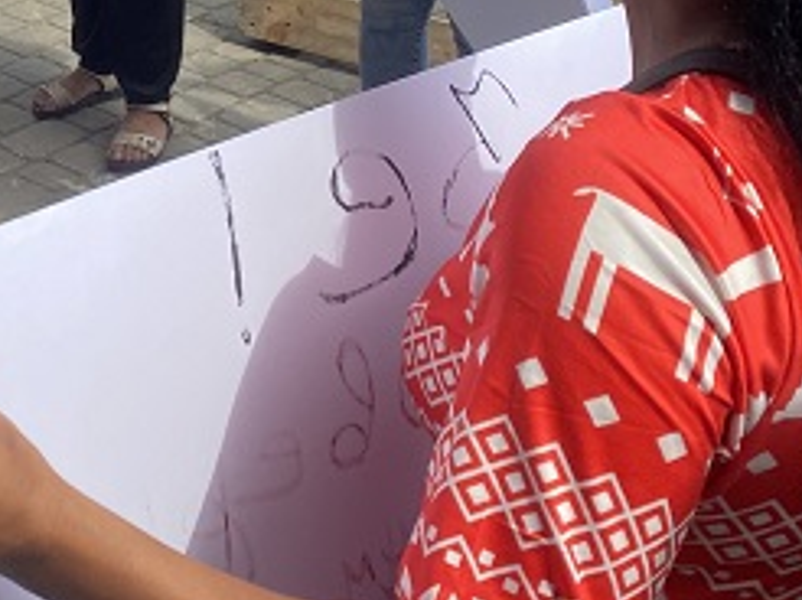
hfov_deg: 24.8
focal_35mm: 74
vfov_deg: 18.4
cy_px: -204
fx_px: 1713
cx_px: -42
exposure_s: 1/949
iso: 32
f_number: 1.8
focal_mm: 4.25
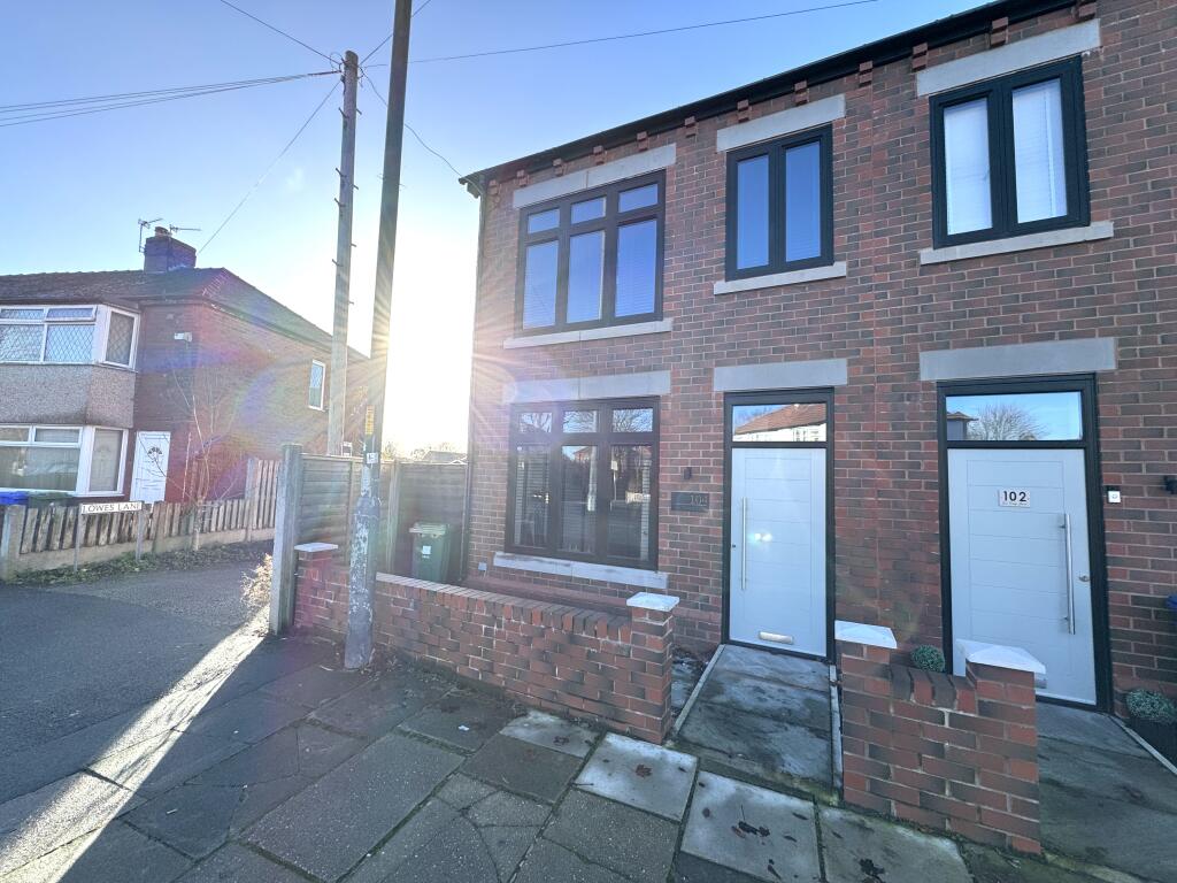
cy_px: 442
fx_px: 476
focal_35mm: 14
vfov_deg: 85.7
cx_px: 588
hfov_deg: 102.1
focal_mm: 2.22
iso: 40
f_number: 2.2
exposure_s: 1/687
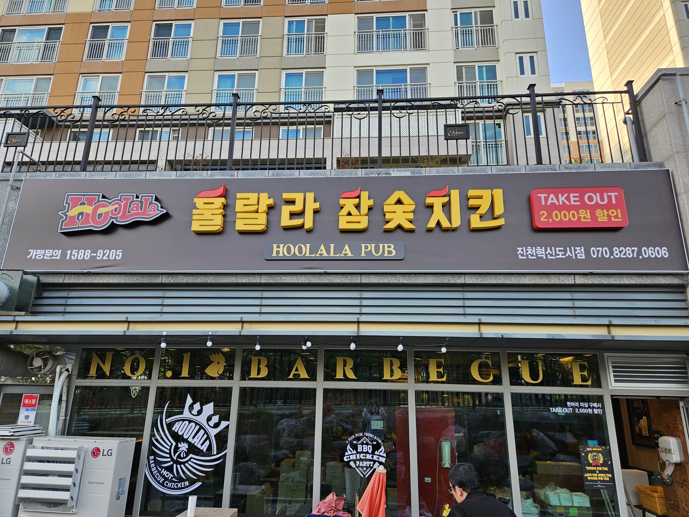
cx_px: 344
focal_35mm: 23
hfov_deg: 73.9
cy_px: 258
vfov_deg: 58.9
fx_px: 458
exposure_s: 1/296
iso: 25
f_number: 1.8
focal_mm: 5.4
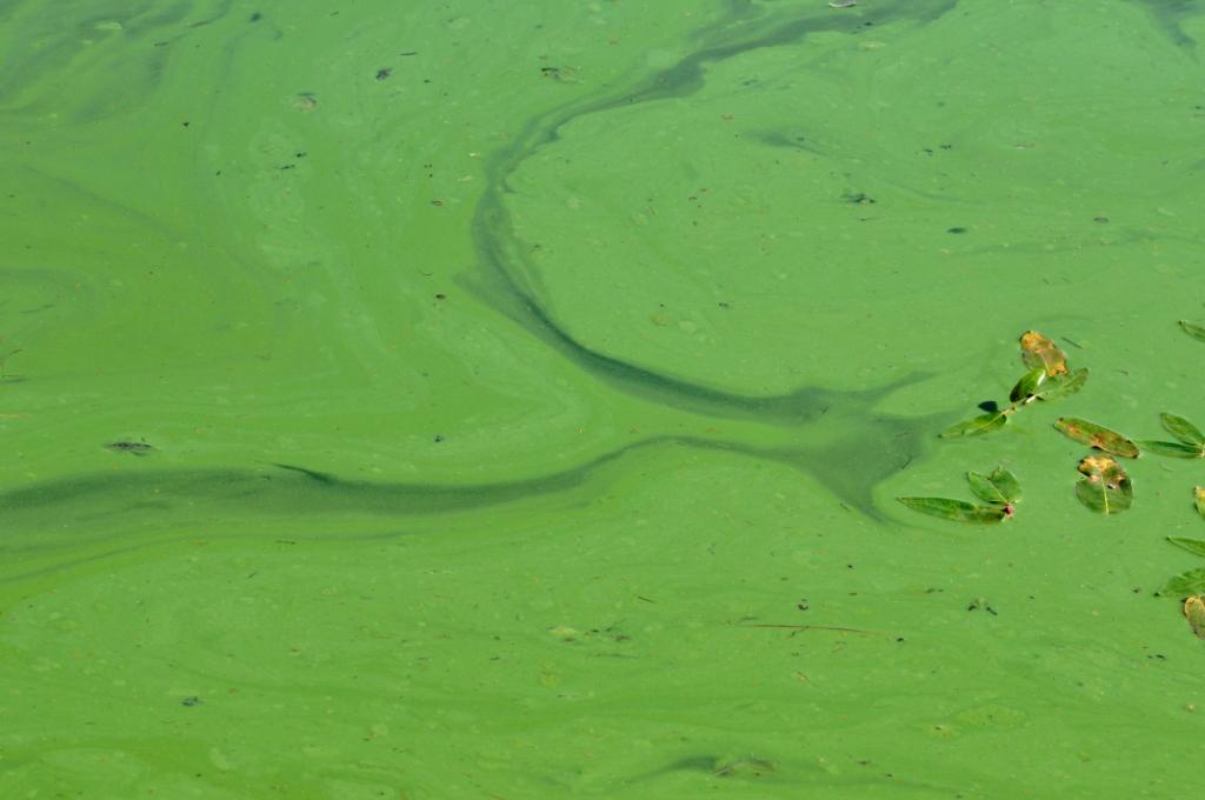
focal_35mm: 135
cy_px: 400
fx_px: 4513
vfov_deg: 10.1
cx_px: 602
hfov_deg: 15.2
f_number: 13
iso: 200
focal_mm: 90
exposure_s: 1/160
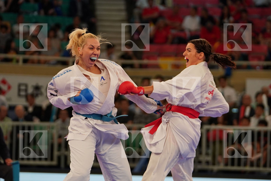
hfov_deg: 9.4
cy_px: 90
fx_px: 1656
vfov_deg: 6.2
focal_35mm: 220
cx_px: 136
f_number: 2.8
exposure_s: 1/1000
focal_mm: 147
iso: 1600
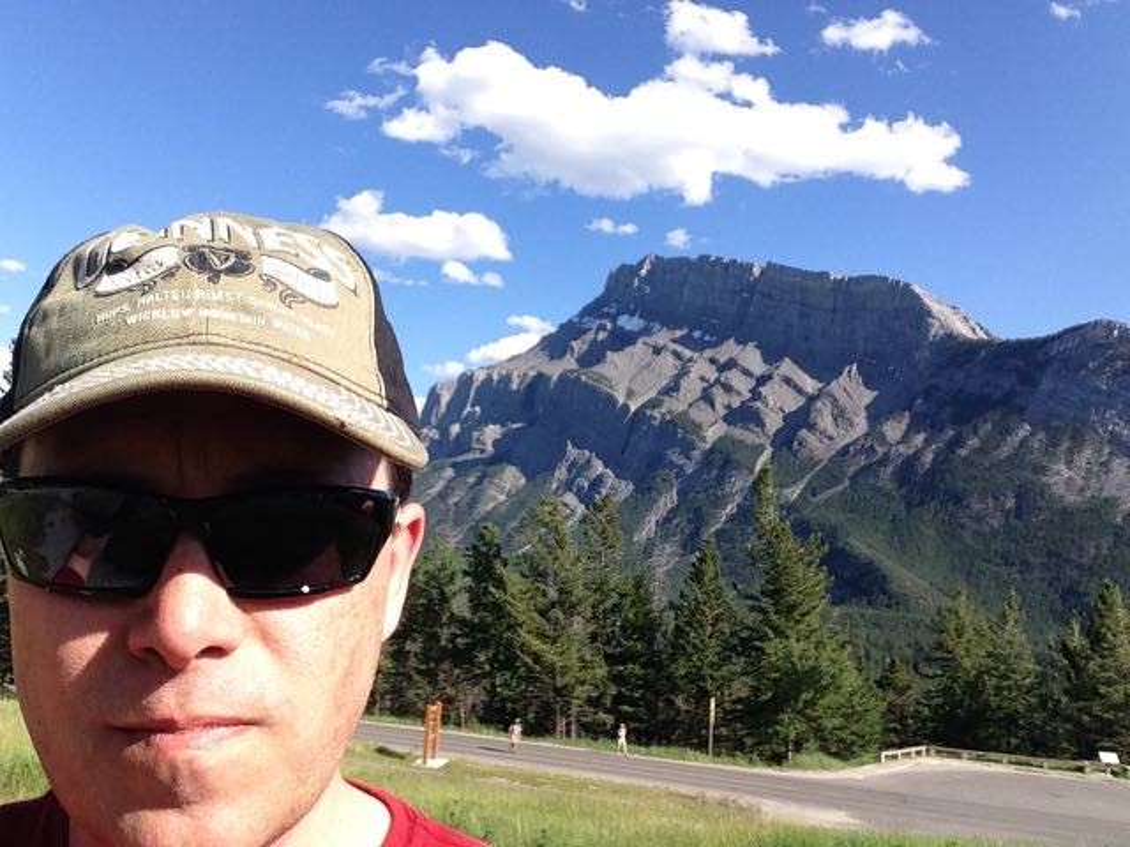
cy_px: 424
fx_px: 1143
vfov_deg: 40.7
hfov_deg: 52.6
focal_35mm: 35
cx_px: 565
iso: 32
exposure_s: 1/823
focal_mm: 2.18
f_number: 2.4
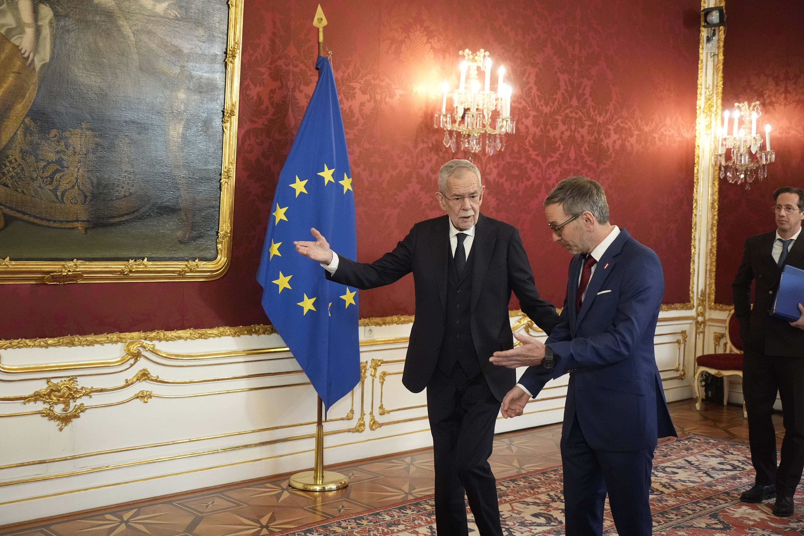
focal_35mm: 40
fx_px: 893
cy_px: 268
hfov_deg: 48.5
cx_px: 402
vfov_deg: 33.4
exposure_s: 1/400
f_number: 3.2
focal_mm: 40
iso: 5000
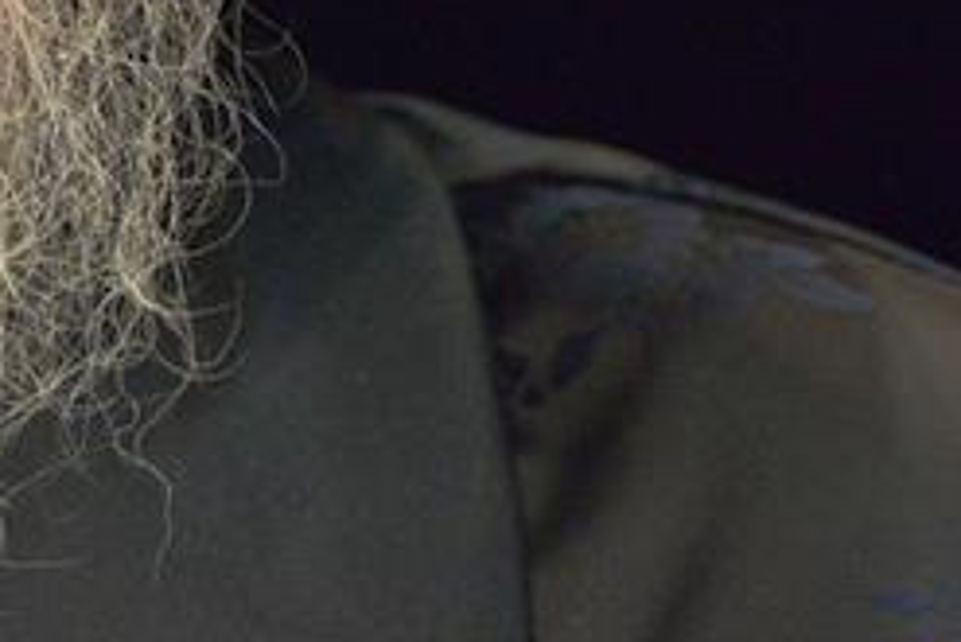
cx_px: -560
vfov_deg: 1.8
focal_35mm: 777
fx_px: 20753
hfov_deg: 2.6
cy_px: -313
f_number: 6.3
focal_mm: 240
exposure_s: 1/125
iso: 6400
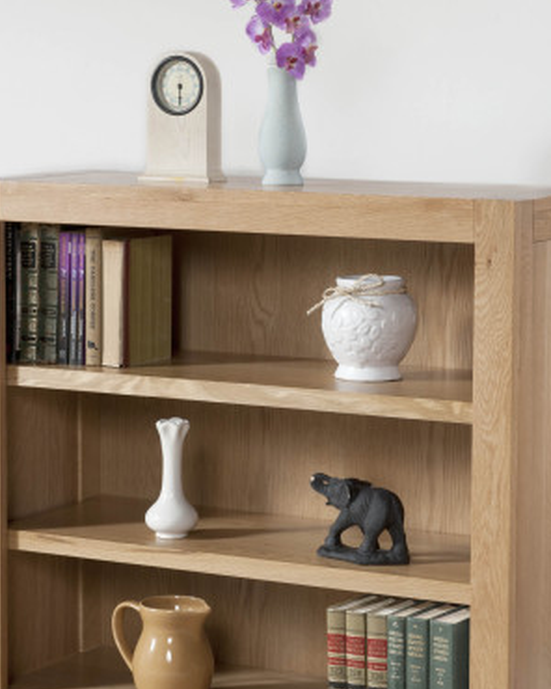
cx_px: 279
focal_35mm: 128
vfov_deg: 15.0
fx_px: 2609
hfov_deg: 12.1
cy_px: 327
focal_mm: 70
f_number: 10
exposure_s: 1/125
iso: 200
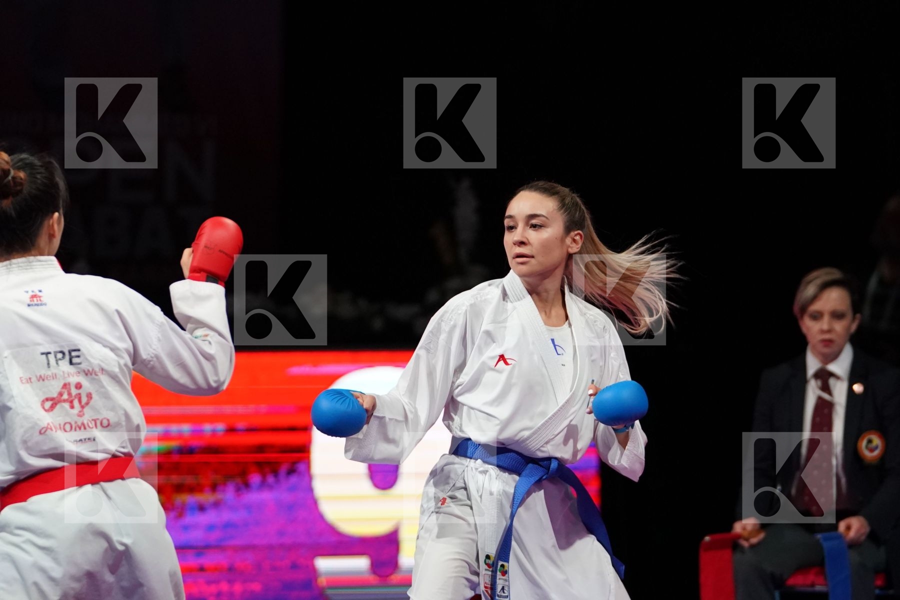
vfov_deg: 5.9
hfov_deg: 8.9
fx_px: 5800
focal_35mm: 232
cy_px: 300
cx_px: 450
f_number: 2.8
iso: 3200
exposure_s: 1/1000
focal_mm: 155
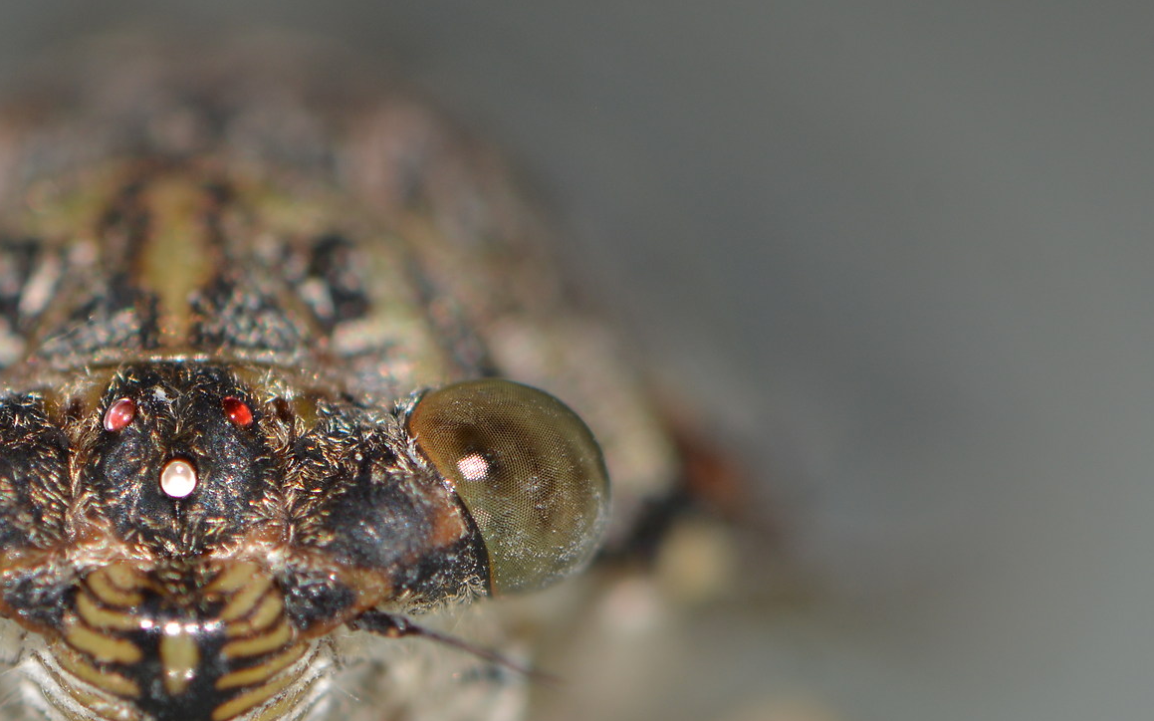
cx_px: 169
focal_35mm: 269
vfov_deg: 4.9
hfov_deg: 7.8
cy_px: 557
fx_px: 8461
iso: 100
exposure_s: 1/25
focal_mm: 85
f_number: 11
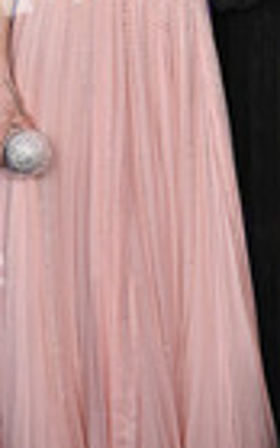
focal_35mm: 111
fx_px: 1354
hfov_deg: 11.8
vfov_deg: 18.6
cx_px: 190
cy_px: 110
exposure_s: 1/400
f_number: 7.1
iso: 1600
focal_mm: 38
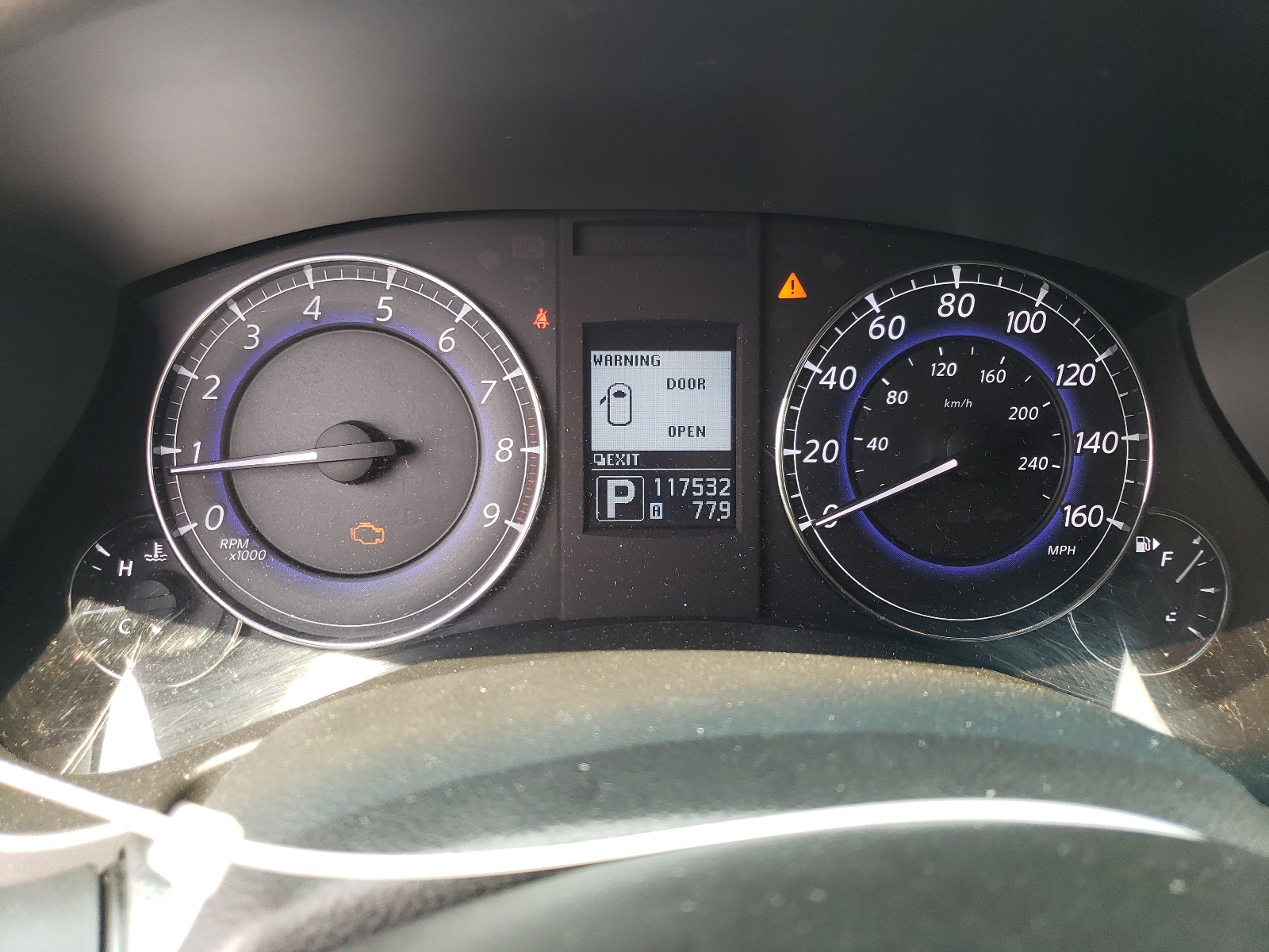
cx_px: 634
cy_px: 476
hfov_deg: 67.3
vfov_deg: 53.1
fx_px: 953
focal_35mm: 26
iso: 86
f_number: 1.5
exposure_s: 1/100
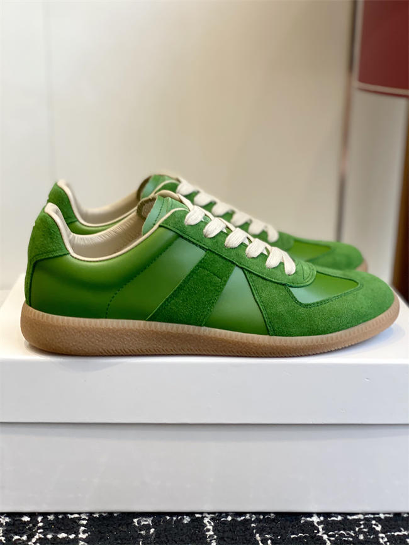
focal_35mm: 52
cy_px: 272
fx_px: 819
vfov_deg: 36.8
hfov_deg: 28.0
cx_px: 204
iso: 80
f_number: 2
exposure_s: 1/122
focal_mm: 6
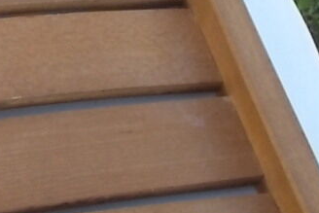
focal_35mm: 132
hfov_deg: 15.1
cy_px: 25
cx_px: -44
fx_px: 1170
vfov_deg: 10.4
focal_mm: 4.6
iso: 80
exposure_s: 1/125
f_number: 3.2
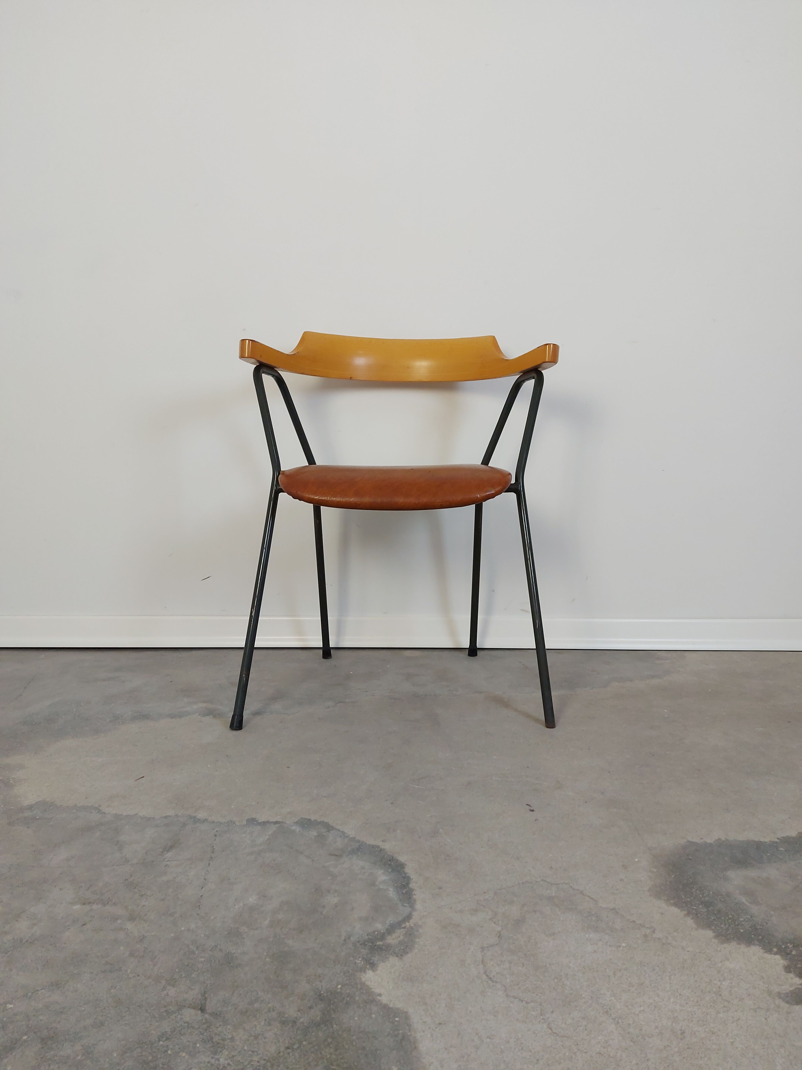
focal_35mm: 24
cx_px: 401
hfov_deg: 56.8
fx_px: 741
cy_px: 535
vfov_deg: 71.6
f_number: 1.8
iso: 160
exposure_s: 1/50
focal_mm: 5.23
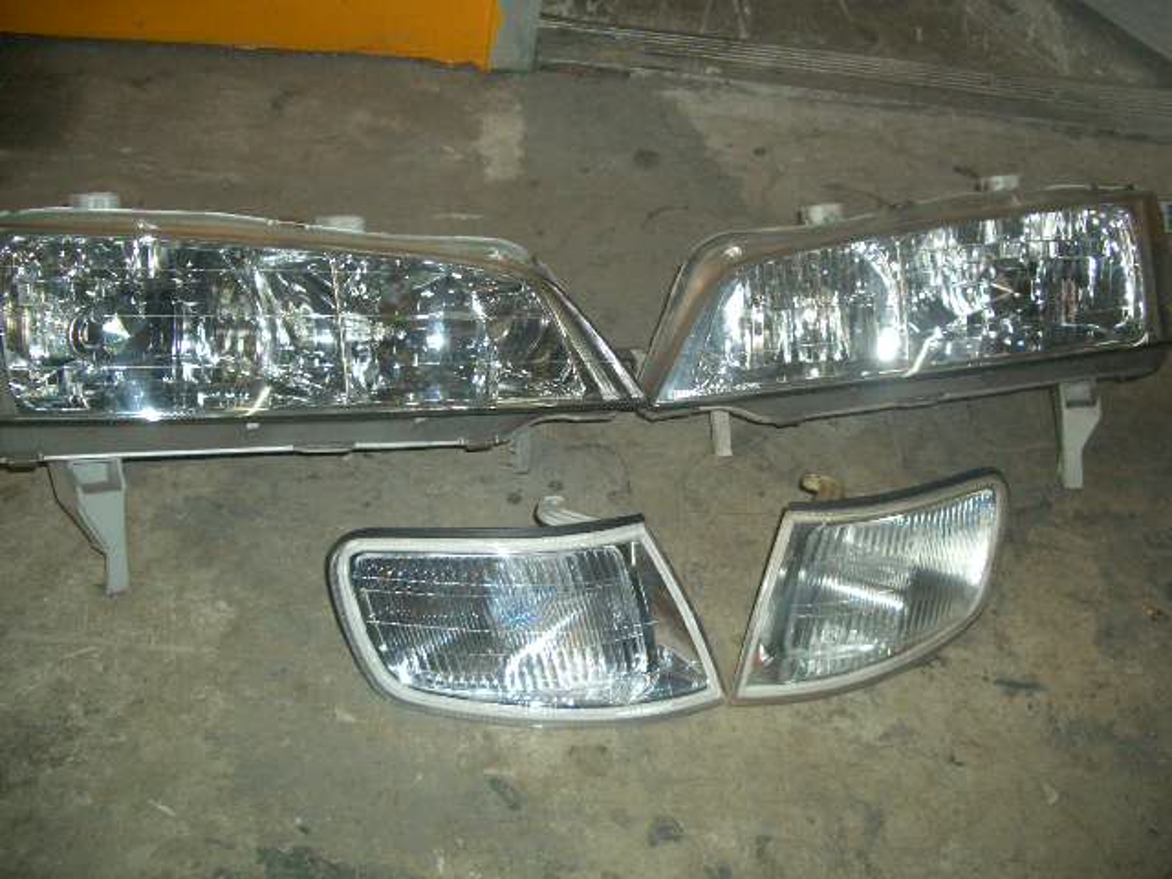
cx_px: 586
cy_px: 440
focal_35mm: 35
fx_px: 1185
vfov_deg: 40.7
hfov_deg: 52.6
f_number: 2.6
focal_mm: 5.8
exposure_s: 1/60
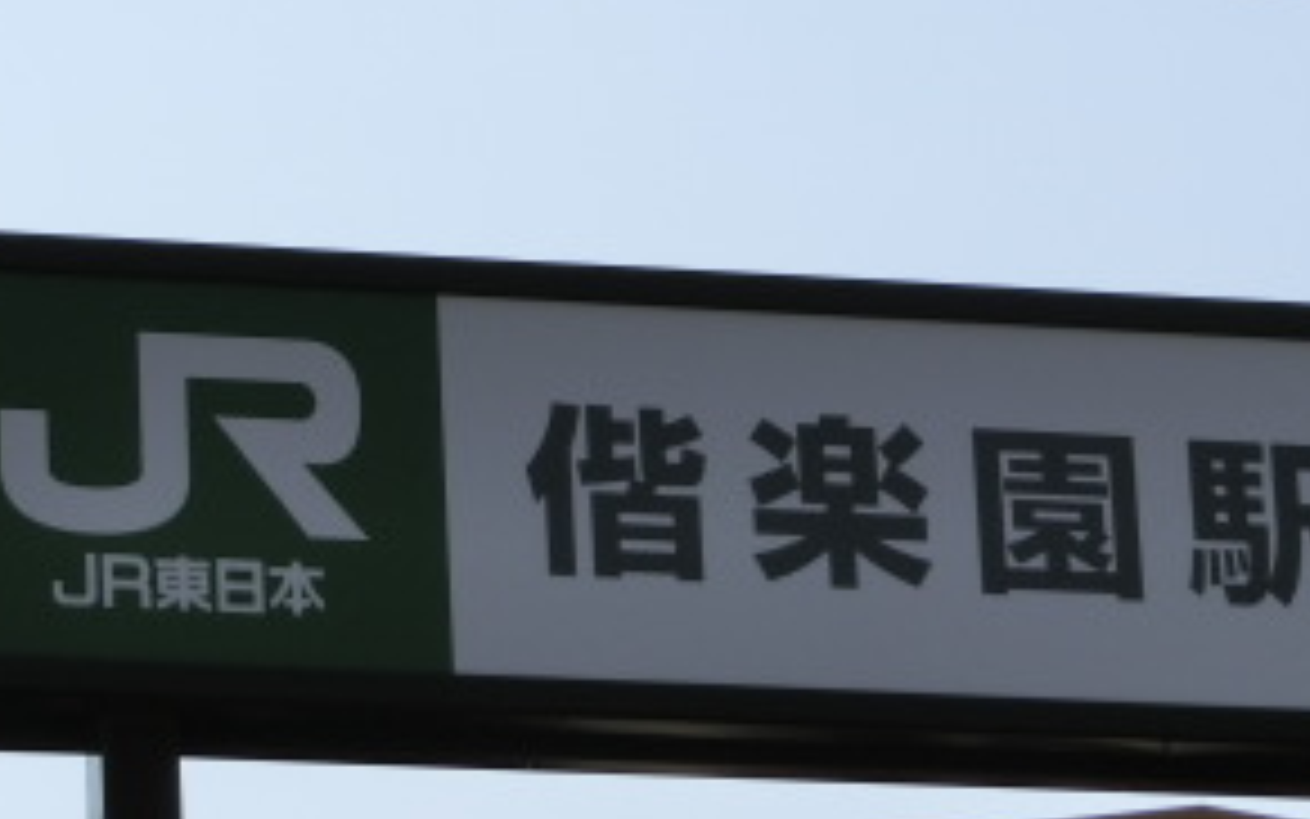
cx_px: 1013
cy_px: 122
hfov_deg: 7.3
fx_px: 10320
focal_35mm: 289
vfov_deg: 4.5
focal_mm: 22.1
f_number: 5.7
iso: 80
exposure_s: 1/800
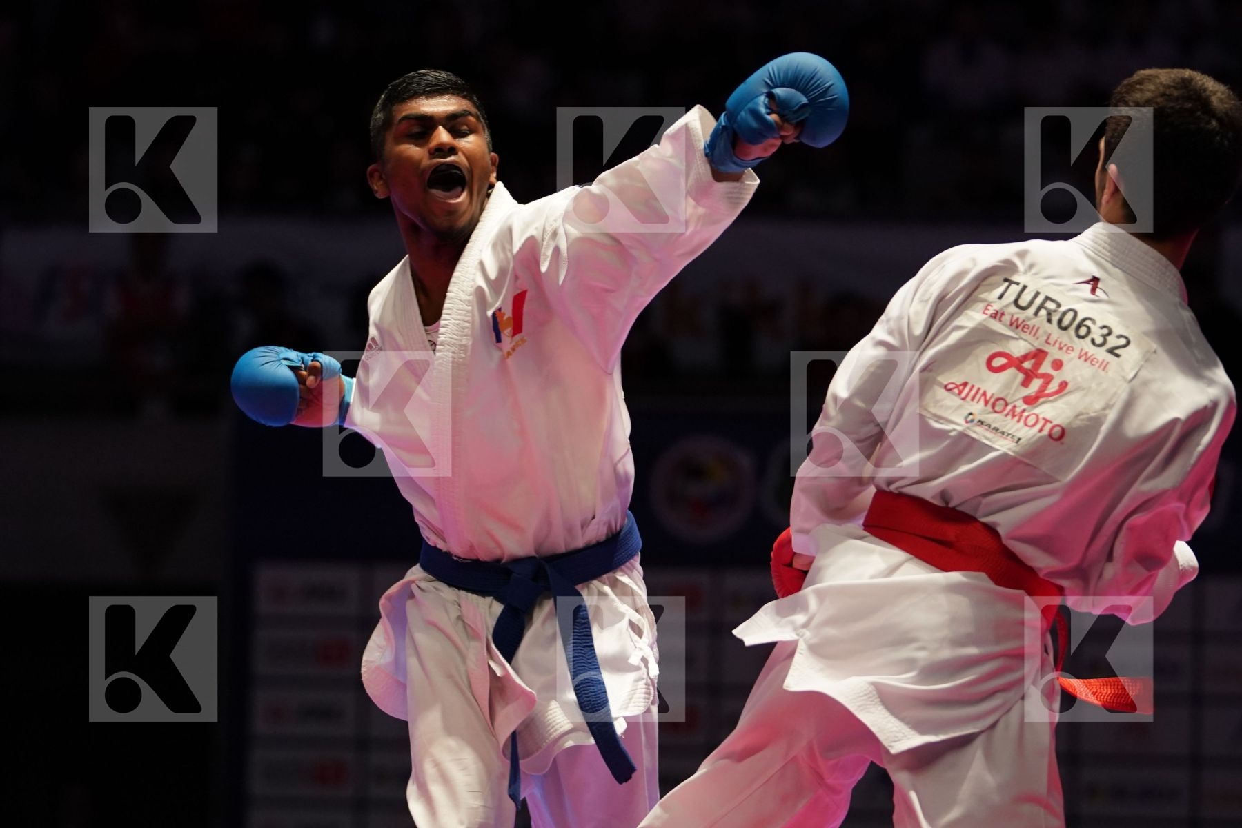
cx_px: 621
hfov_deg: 12.2
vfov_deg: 8.1
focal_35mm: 169
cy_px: 414
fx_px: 5830
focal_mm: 113
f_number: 2.8
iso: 2000
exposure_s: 1/1000
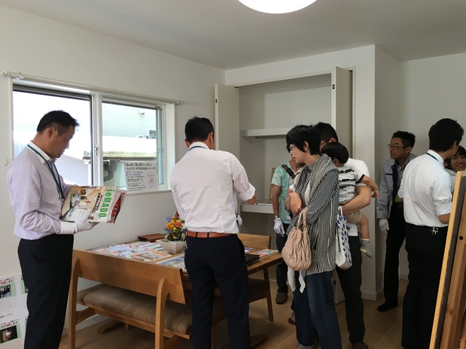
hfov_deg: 60.0
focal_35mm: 30
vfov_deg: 46.8
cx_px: 238
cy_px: 172
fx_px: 404
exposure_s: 1/40
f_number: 2.2
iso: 25
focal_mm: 4.15
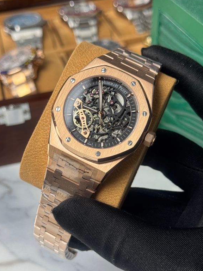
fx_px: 391
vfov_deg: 38.2
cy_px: 139
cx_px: 102
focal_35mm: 50
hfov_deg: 29.1
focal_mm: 6.76
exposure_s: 1/121
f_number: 1.78
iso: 50
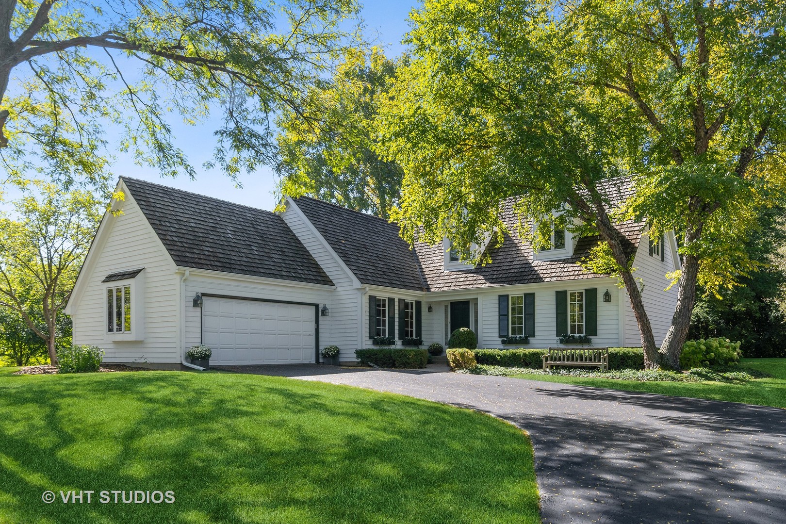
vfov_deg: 50.4
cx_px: 393
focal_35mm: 26
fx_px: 557
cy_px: 262
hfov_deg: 70.4
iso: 200
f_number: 10
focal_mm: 17
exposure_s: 1/160
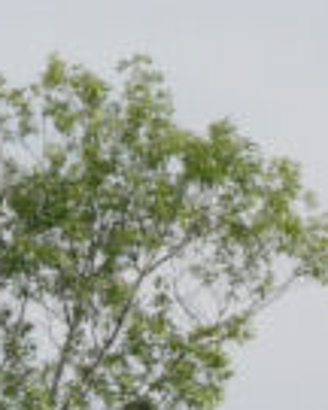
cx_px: -36
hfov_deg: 1.0
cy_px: 463
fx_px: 19512
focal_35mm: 1608
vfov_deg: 1.2
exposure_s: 1/320
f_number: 4.9
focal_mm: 47
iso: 100
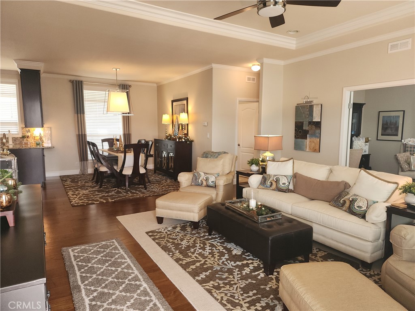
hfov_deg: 73.9
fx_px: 276
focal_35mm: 23
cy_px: 156
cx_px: 208
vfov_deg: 58.9
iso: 80
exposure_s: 1/60
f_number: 1.8
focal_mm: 6.4
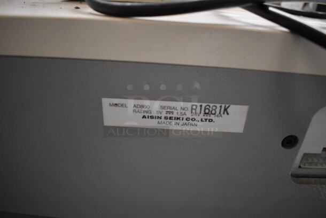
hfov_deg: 67.3
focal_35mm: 27
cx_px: 163
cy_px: 109
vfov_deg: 48.0
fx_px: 245
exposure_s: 1/125
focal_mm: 18
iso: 4000
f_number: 3.5
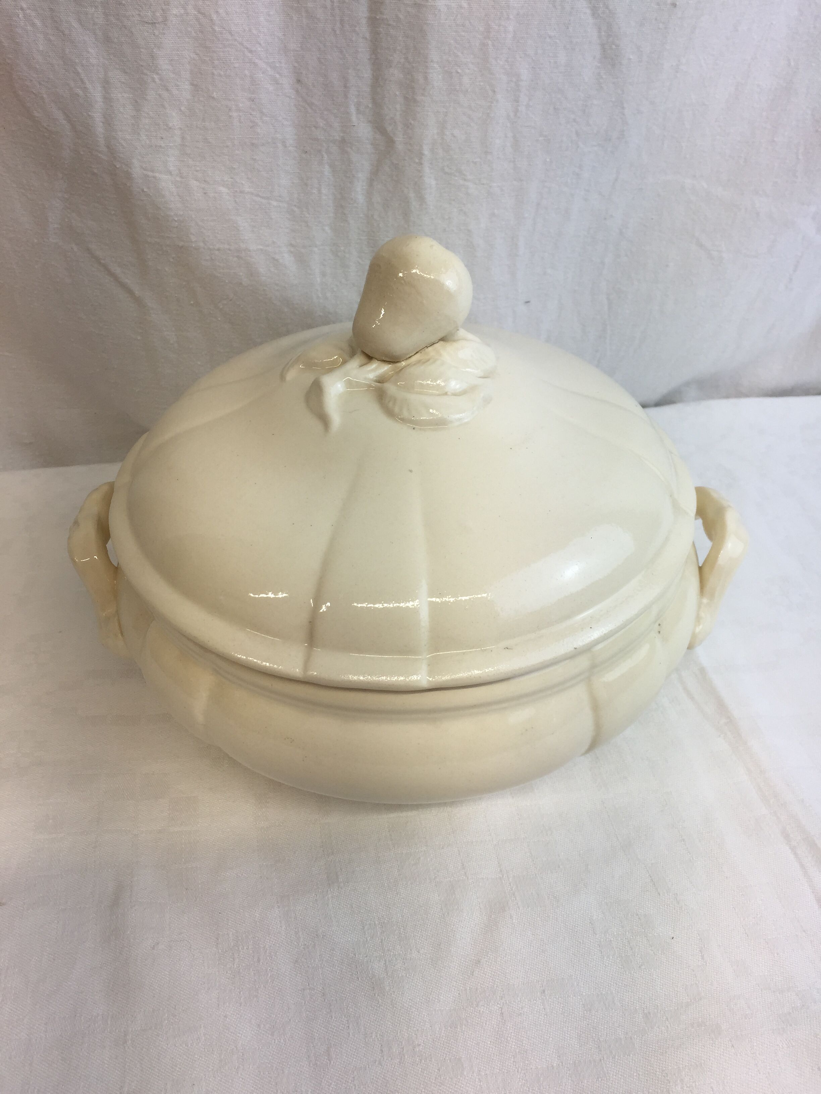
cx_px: 410
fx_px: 917
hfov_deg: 48.2
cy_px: 547
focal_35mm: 29
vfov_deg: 61.7
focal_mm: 4.15
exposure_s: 1/181
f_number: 2.2
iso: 32
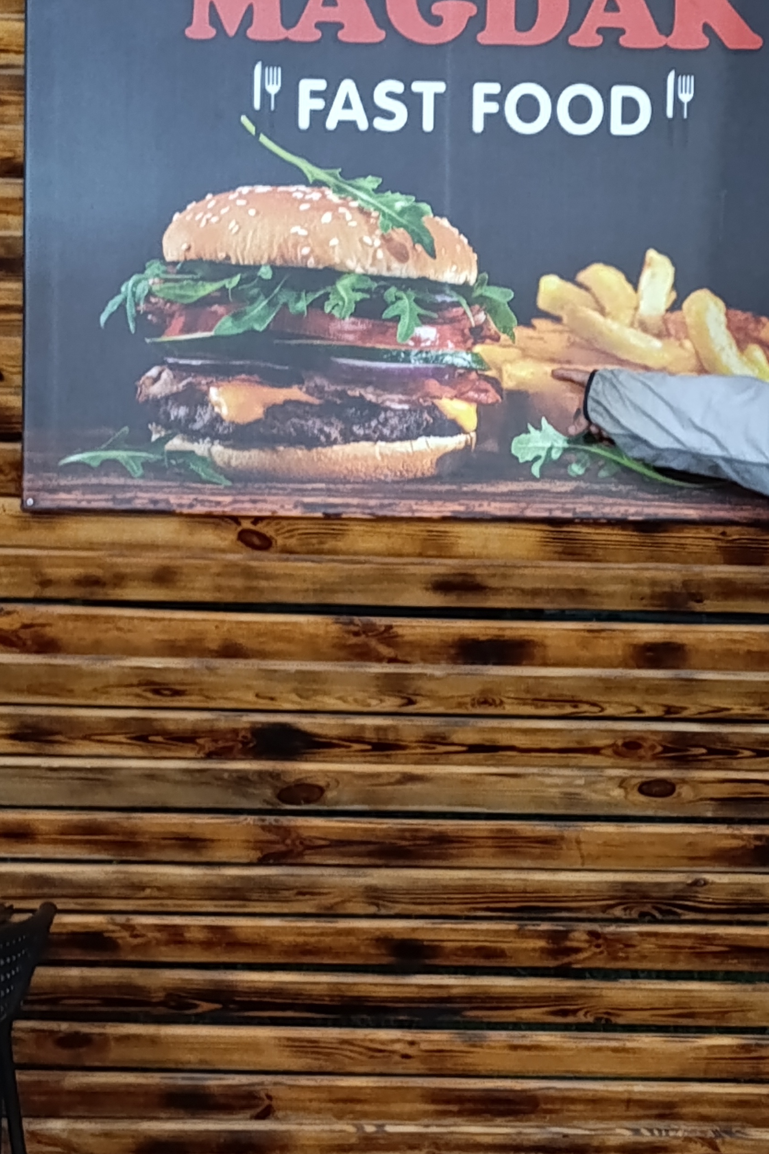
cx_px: 631
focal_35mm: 39
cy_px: 619
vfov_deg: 49.5
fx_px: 1249
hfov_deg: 33.1
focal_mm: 6.14
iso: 8000
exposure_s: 1/25
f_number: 1.6
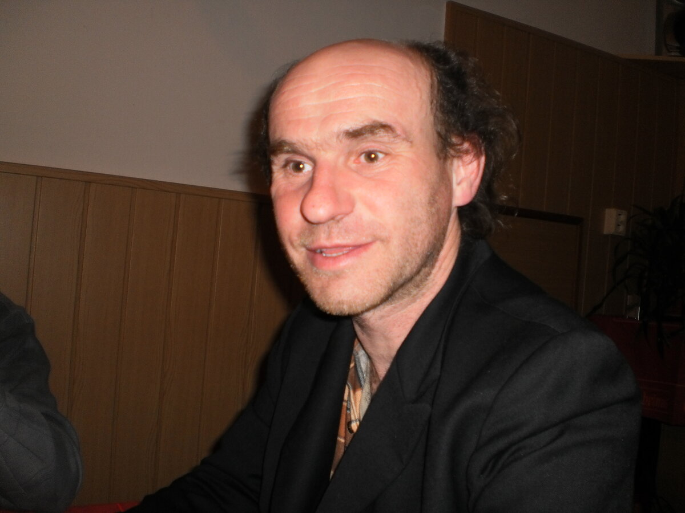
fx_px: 712
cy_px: 256
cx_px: 342
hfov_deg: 51.4
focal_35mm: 36
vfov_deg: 39.7
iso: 125
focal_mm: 6.3
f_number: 3.1
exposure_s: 1/30
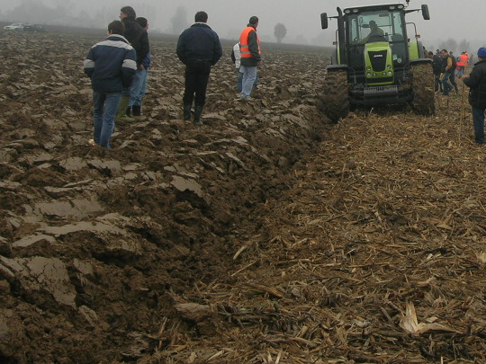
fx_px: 1011
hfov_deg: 26.5
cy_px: 77
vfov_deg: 20.2
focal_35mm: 72
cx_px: 395
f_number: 4.8
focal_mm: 7.8
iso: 64
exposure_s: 1/176
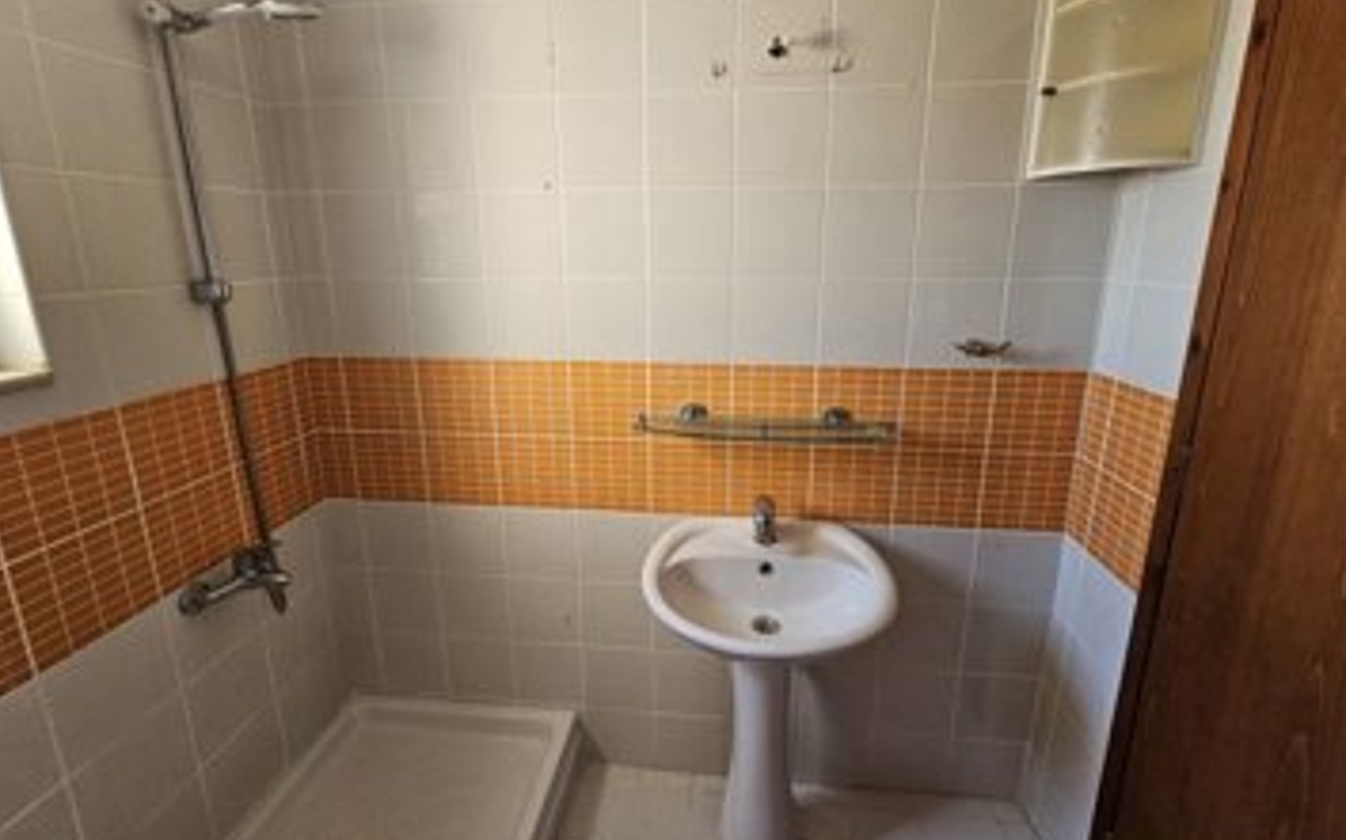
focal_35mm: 14
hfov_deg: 105.3
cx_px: 677
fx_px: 513
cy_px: 372
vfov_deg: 78.3
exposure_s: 1/71
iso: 160
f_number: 2.2
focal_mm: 2.2
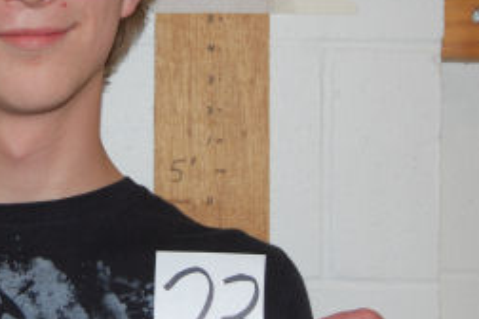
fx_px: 1424
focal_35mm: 107
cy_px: 73
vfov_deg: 12.8
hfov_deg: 19.0
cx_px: 129
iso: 400
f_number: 5
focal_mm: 40
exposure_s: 1/60
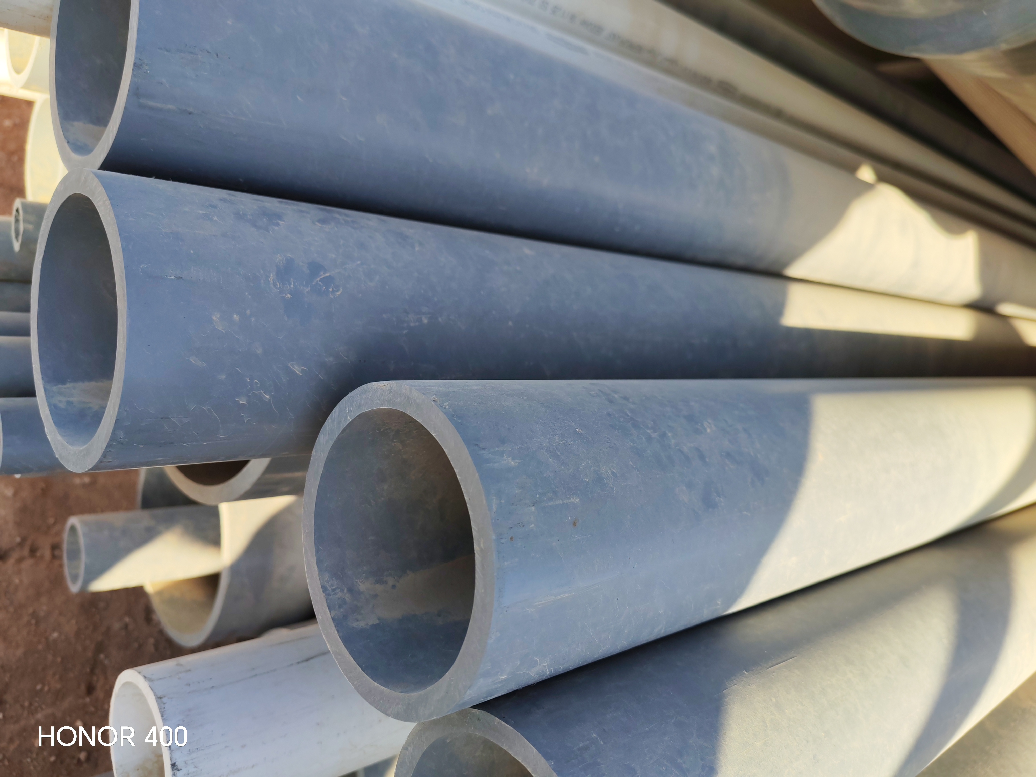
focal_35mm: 27
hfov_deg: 65.3
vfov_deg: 51.4
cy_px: 388
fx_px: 808
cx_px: 518
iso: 50
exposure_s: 1/280
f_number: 1.9
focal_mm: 6.12
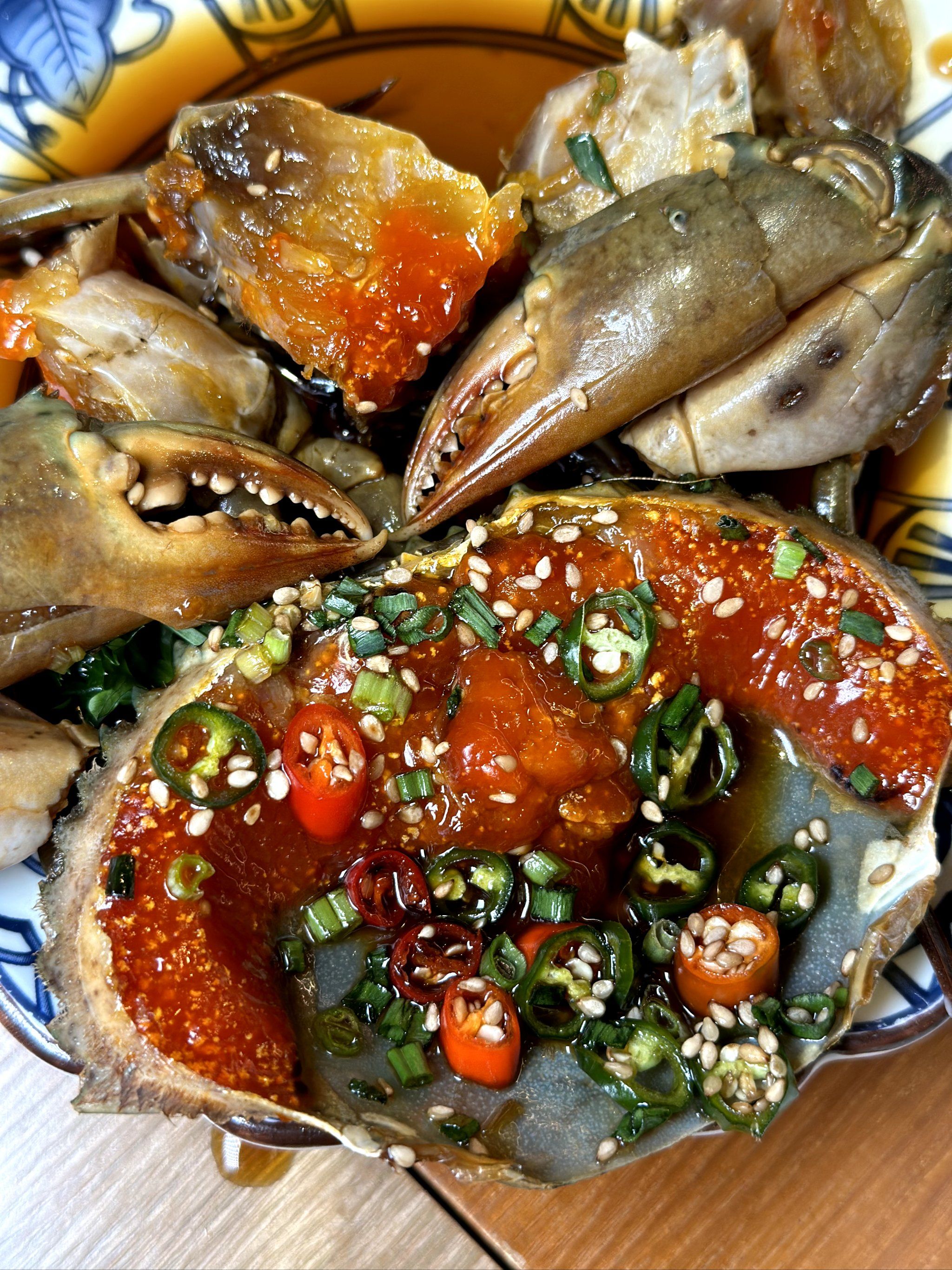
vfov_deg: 39.7
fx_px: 1760
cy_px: 635
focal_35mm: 48
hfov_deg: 30.3
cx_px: 476
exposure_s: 1/100
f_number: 1.78
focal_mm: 6.86
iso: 100
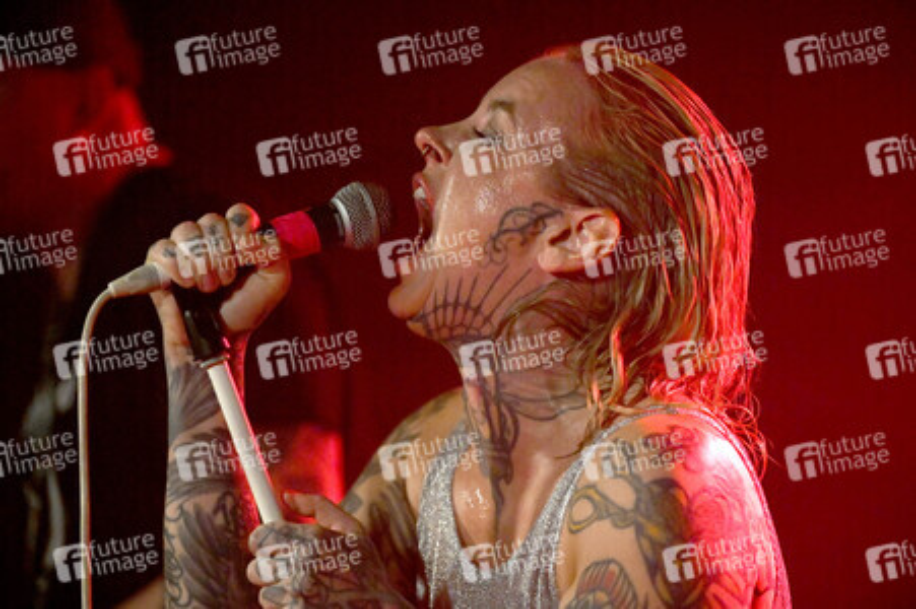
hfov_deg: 13.3
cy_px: 304
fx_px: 3941
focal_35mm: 155
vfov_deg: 8.8
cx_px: 458
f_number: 2.8
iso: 6400
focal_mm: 155
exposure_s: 1/400
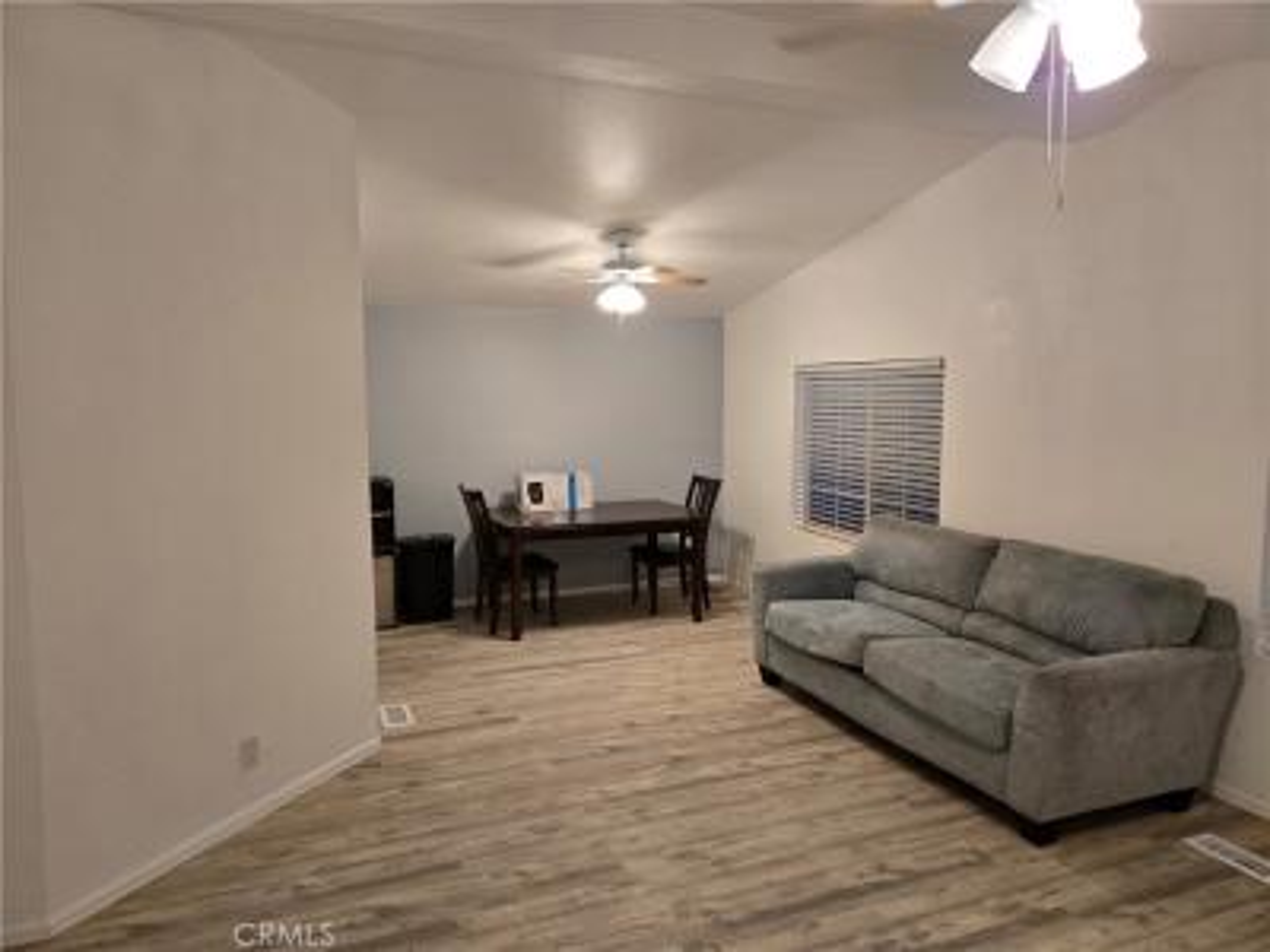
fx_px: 844
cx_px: 635
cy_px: 476
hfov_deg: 73.9
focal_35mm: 23
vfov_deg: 58.9
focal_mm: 5.4
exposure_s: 1/120
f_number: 1.8
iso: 320
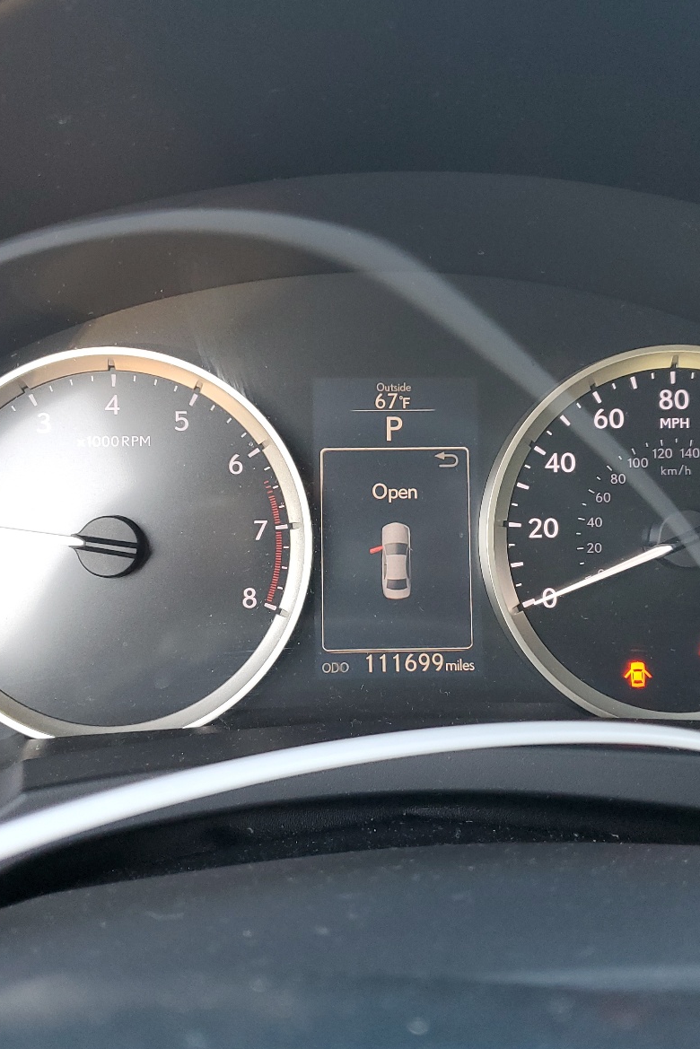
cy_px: 522
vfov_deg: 51.9
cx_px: 360
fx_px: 1078
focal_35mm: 37
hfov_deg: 36.0
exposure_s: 1/100
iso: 97
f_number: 1.5
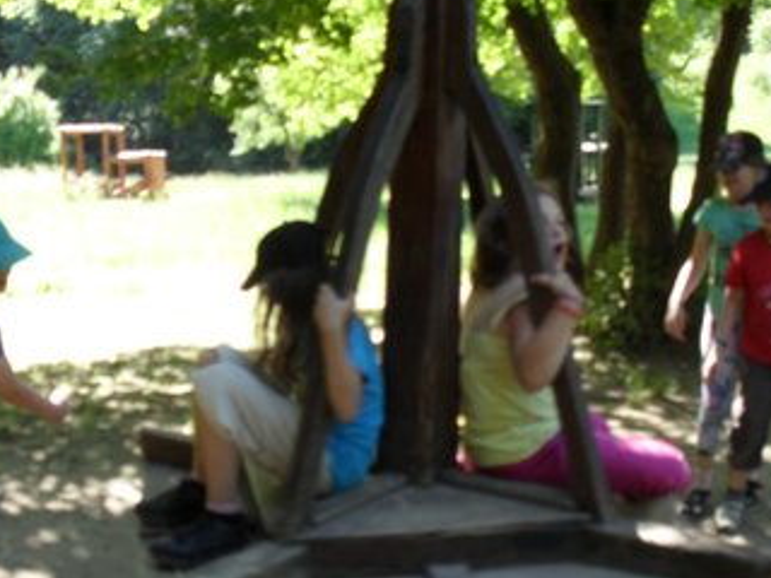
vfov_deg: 23.2
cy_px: 356
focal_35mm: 63
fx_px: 1403
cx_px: 402
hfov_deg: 30.7
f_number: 3.6
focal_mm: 7.5
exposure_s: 1/60
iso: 100
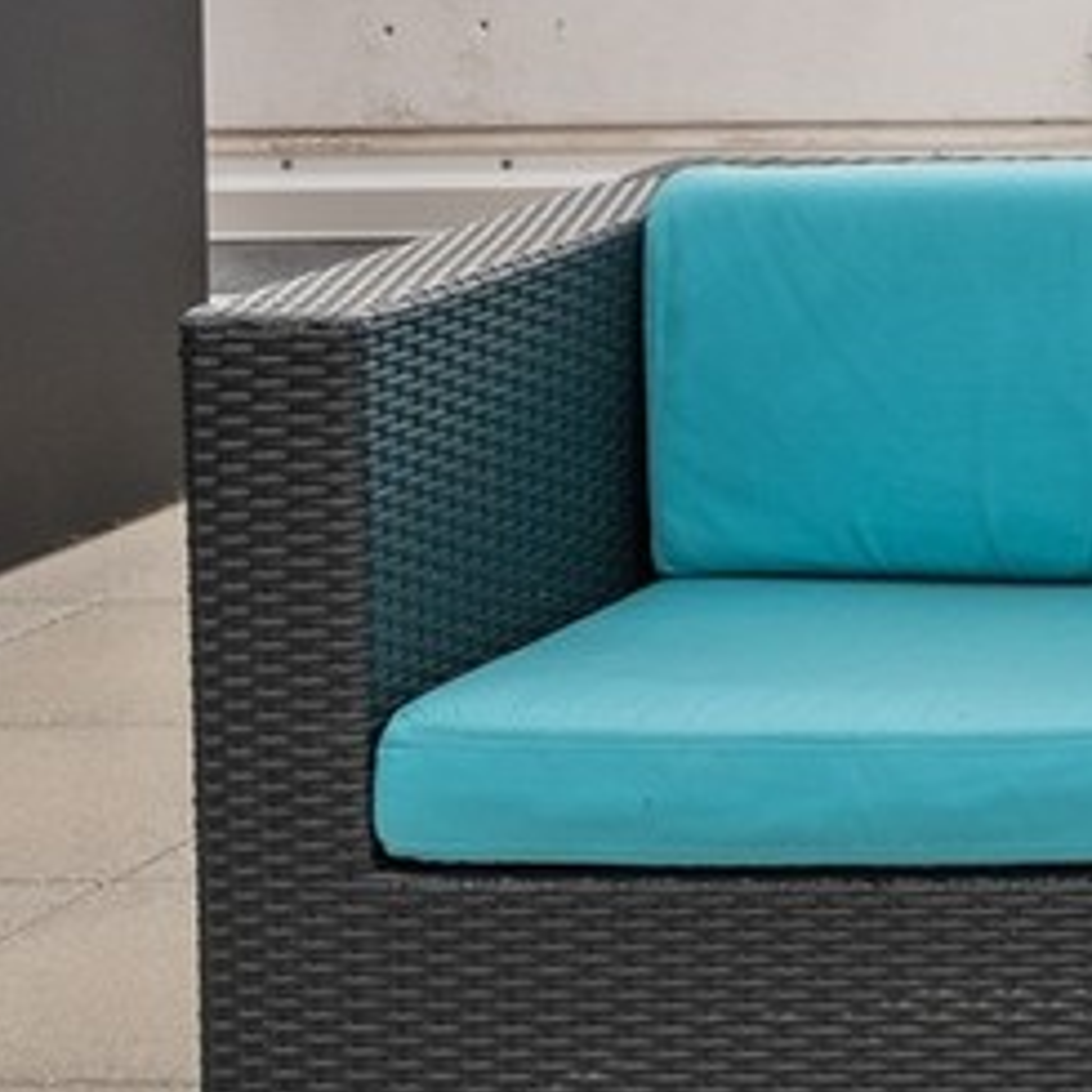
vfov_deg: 11.1
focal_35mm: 152
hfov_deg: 9.5
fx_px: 5425
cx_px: 3035
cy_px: -535
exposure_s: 1/180
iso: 200
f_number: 9.5
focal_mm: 27
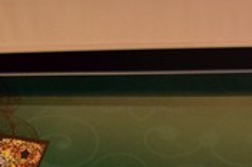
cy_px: 288
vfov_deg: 9.6
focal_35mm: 137
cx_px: 407
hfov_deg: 13.8
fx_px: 958
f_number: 4
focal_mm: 24
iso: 2500
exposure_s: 1/60
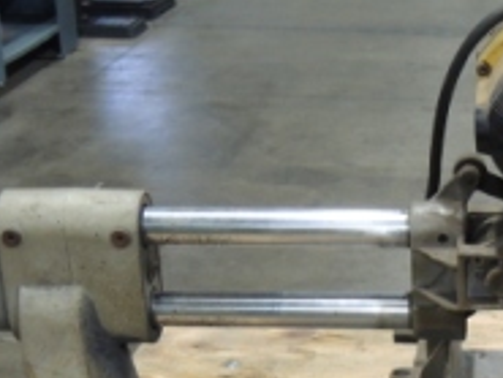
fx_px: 1410
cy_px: 432
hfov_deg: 19.5
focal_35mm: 97
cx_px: 525
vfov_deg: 14.8
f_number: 3.3
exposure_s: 1/13
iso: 450
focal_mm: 7.2
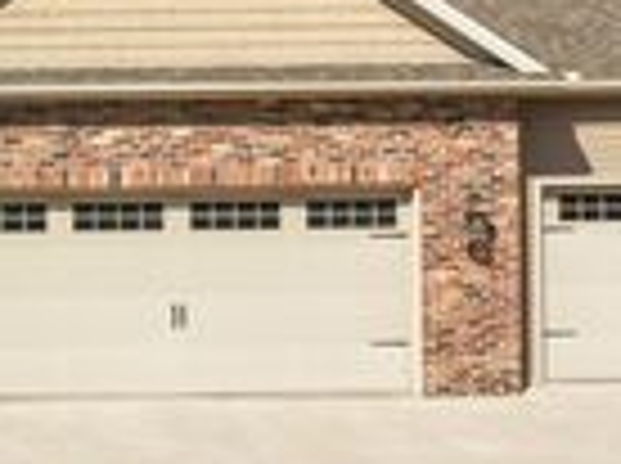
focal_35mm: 87
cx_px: -32
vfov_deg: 16.9
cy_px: 140
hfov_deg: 21.6
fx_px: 1558
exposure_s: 1/120
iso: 100
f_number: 7.1
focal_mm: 12.29
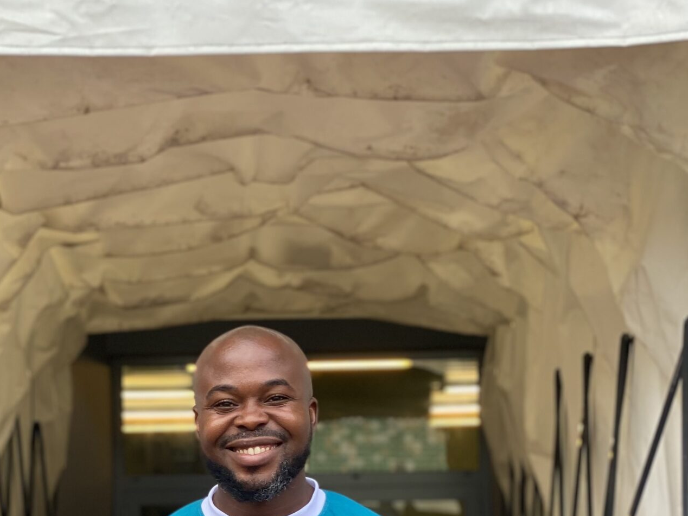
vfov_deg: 13.9
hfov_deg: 18.7
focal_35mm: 105
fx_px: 2087
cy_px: 493
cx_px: 250
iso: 25
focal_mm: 6
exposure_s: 1/122
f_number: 2
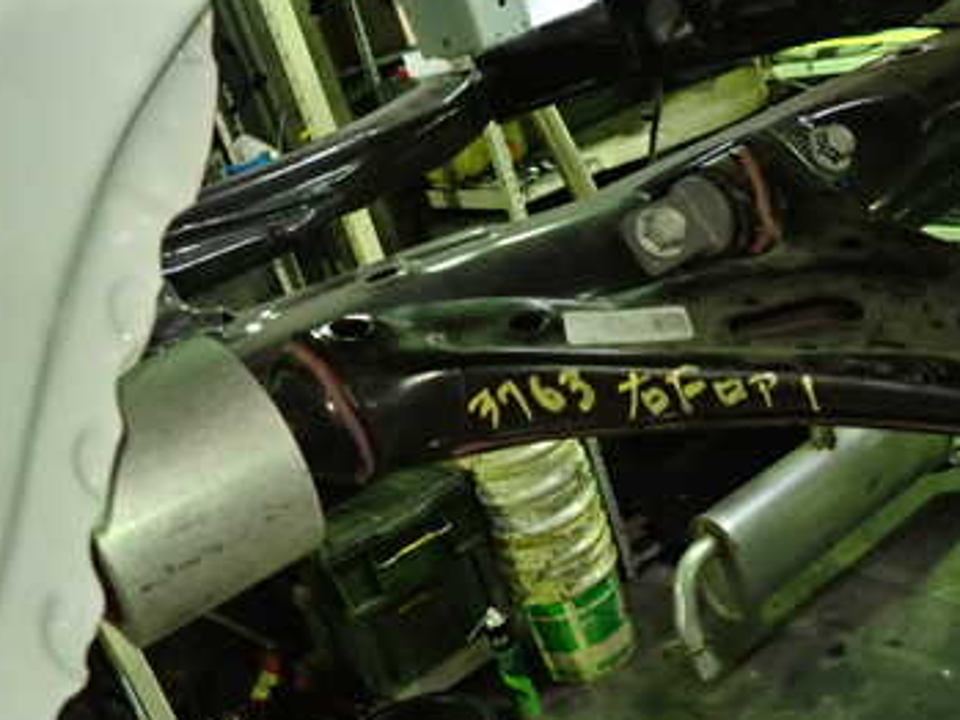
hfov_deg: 43.1
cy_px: 387
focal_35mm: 43
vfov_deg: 33.6
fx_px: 1193
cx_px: 652
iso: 800
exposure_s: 1/30
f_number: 2
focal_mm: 4.5
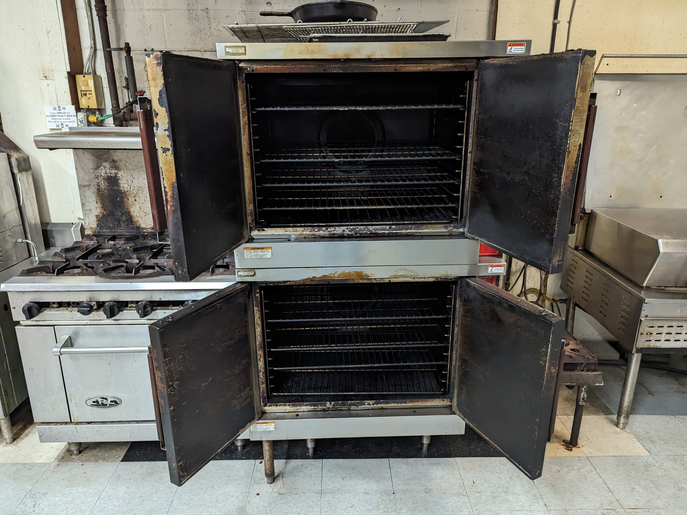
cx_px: 344
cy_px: 258
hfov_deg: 71.6
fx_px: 476
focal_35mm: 24
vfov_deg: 56.8
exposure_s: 1/60
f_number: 1.85
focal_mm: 6.81
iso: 676
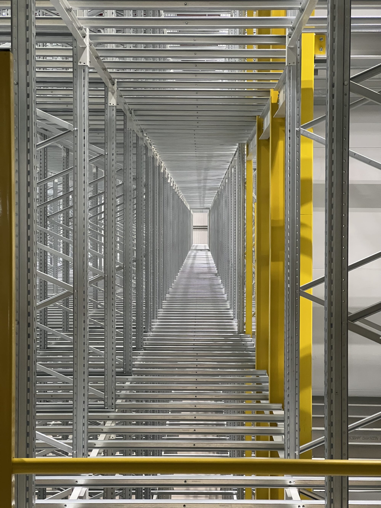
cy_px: 254
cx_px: 190
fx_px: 1130
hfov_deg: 19.1
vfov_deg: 25.3
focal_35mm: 77
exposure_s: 1/33
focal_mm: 9
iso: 500
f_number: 2.8
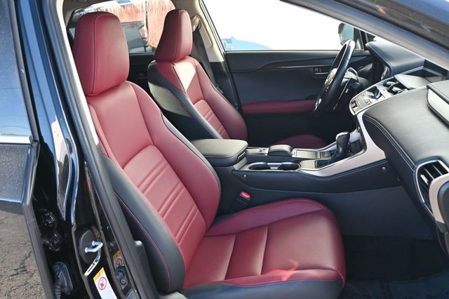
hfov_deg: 59.5
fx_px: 393
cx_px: 224
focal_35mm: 32
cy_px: 150
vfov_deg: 41.7
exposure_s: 1/125
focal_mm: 21
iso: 400
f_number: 4
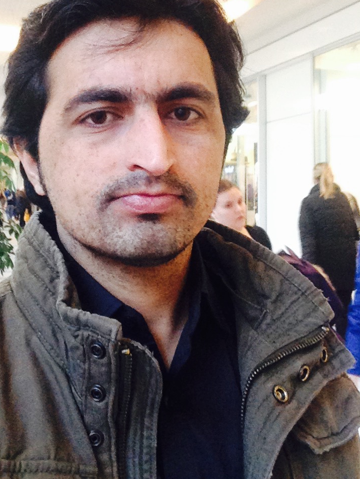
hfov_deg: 30.9
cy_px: 163
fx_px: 652
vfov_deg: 40.0
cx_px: 164
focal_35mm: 47
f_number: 2.4
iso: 160
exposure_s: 1/30
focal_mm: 2.18
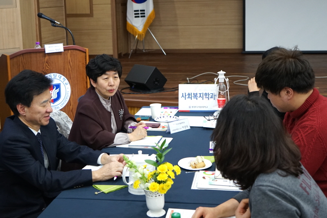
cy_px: 109
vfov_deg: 36.9
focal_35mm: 36
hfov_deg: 53.1
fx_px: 327
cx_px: 164
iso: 1600
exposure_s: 1/60
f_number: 4
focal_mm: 36
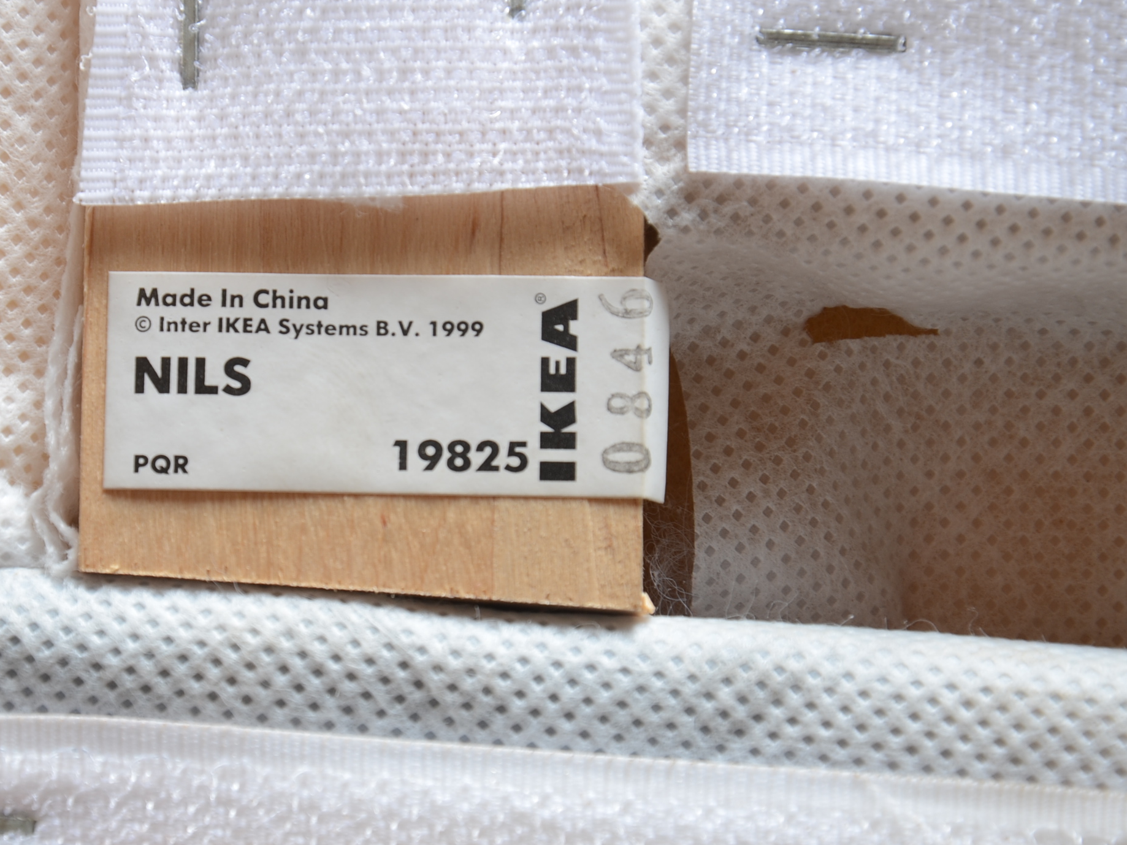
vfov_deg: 7.3
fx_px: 6597
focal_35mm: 203
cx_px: 400
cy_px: 375
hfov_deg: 9.8
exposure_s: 1/80
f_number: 9
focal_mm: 105
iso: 125
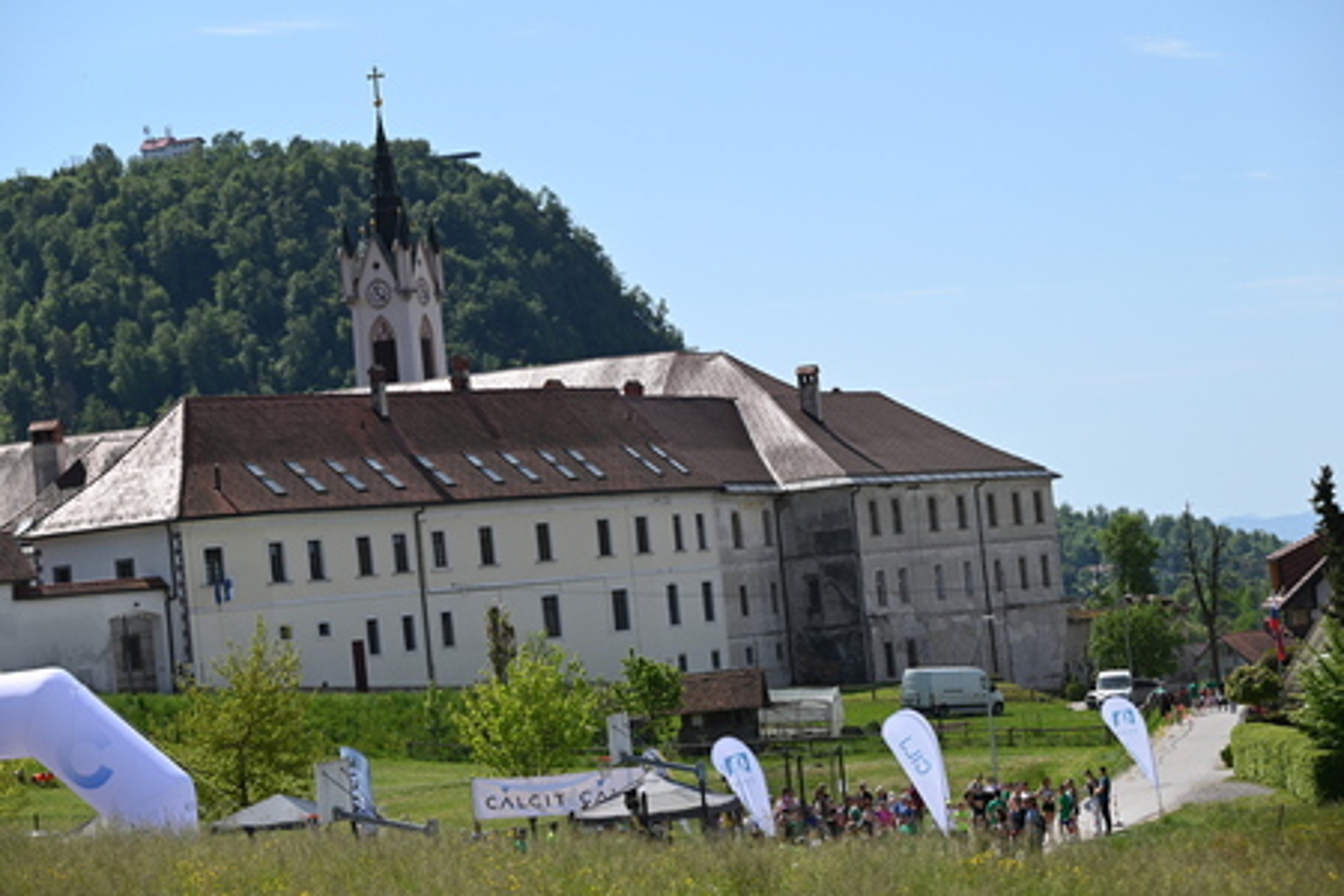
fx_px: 3845
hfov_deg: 19.8
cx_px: 672
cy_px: 448
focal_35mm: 103
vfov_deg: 13.3
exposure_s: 1/400
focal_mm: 103
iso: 100
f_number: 7.1
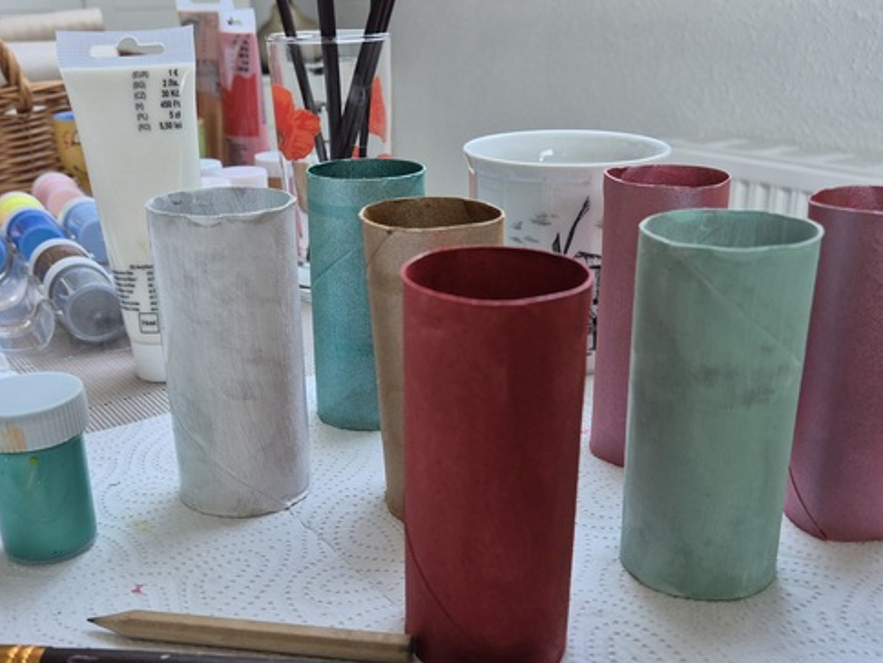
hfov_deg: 49.0
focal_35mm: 38
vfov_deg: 37.6
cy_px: 396
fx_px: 969
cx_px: 429
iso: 200
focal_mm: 5.4
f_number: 1.8
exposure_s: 1/180
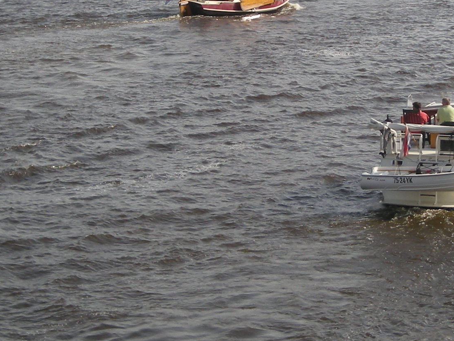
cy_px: -44
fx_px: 2479
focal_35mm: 189
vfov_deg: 7.8
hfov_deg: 10.4
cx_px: 334
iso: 50
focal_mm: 11
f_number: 3.7
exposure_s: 1/310
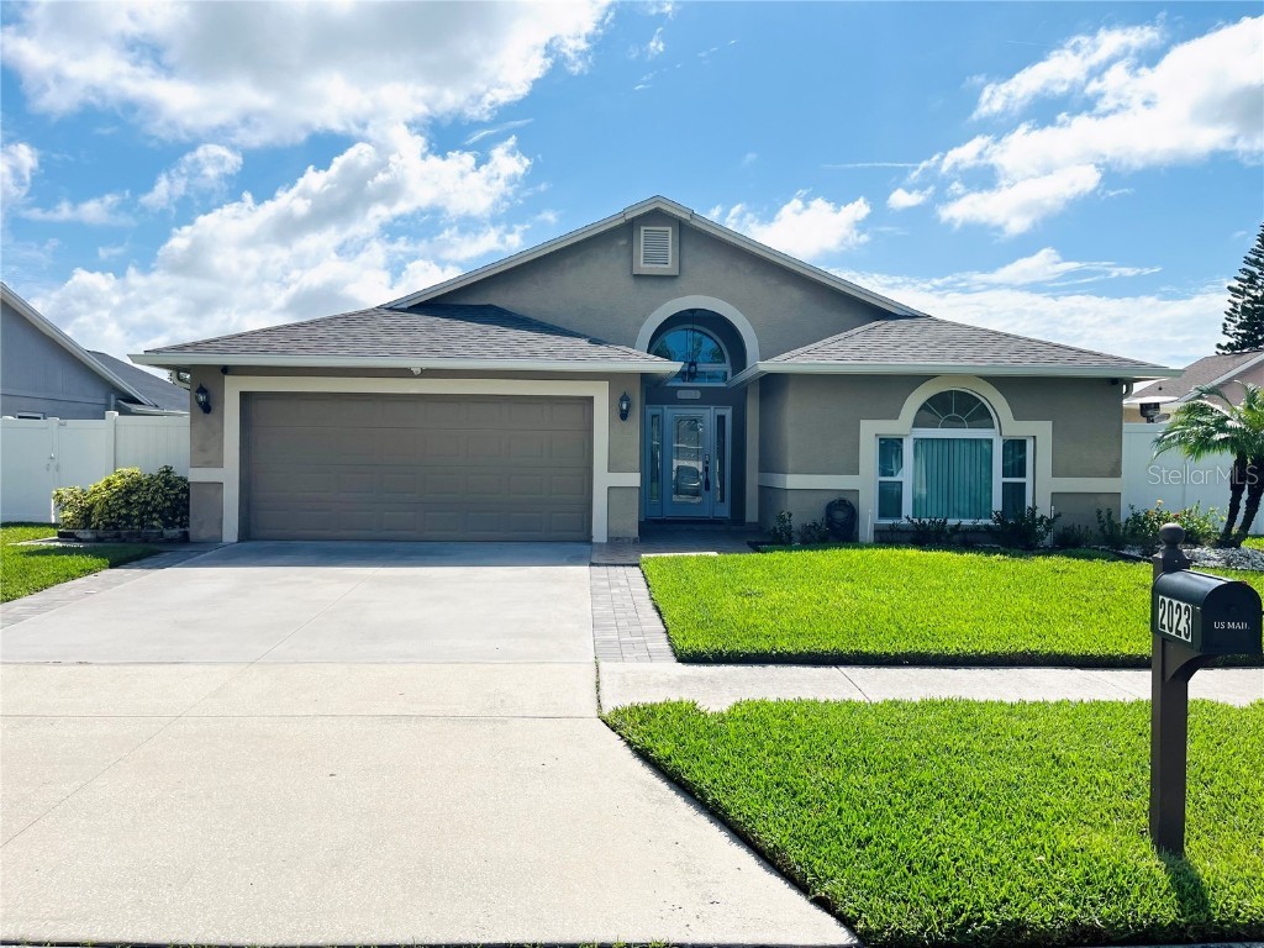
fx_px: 949
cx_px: 632
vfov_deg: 53.1
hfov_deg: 67.3
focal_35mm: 26
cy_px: 474
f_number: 1.6
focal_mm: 5.1
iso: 50
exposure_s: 1/6173
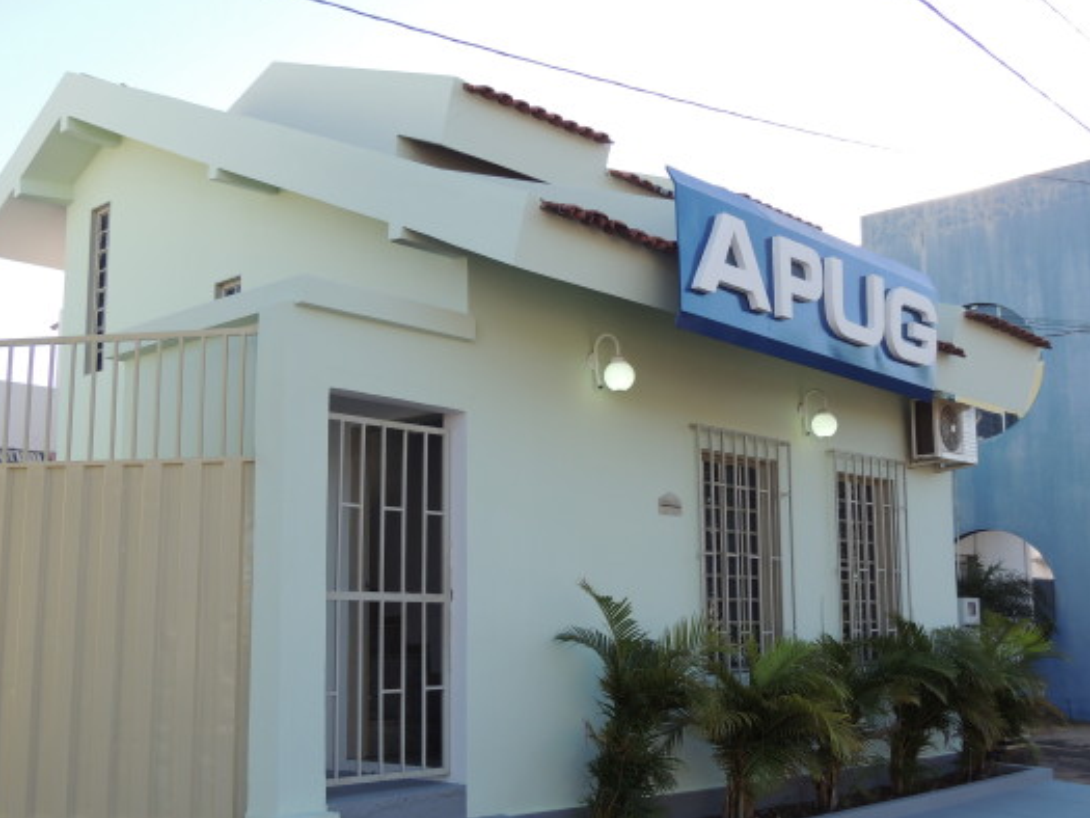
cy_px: 455
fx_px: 1260
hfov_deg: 46.8
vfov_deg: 35.9
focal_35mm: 40
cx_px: 534
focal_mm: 6.2
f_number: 3.3
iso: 100
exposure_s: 1/320
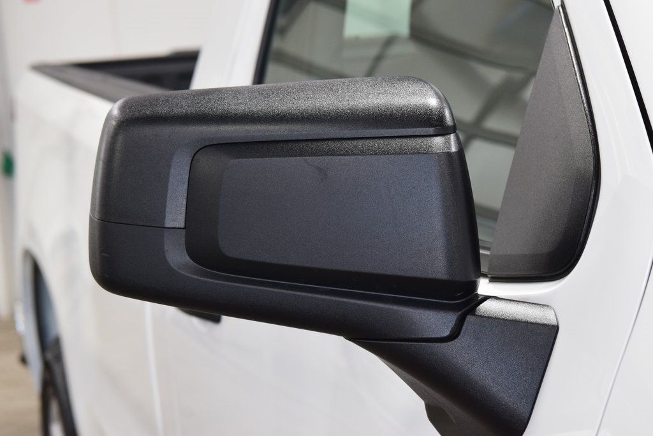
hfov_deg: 23.4
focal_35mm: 87
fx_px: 1578
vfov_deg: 15.7
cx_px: 326
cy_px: 218
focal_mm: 58
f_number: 7.1
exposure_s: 1/30
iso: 1100
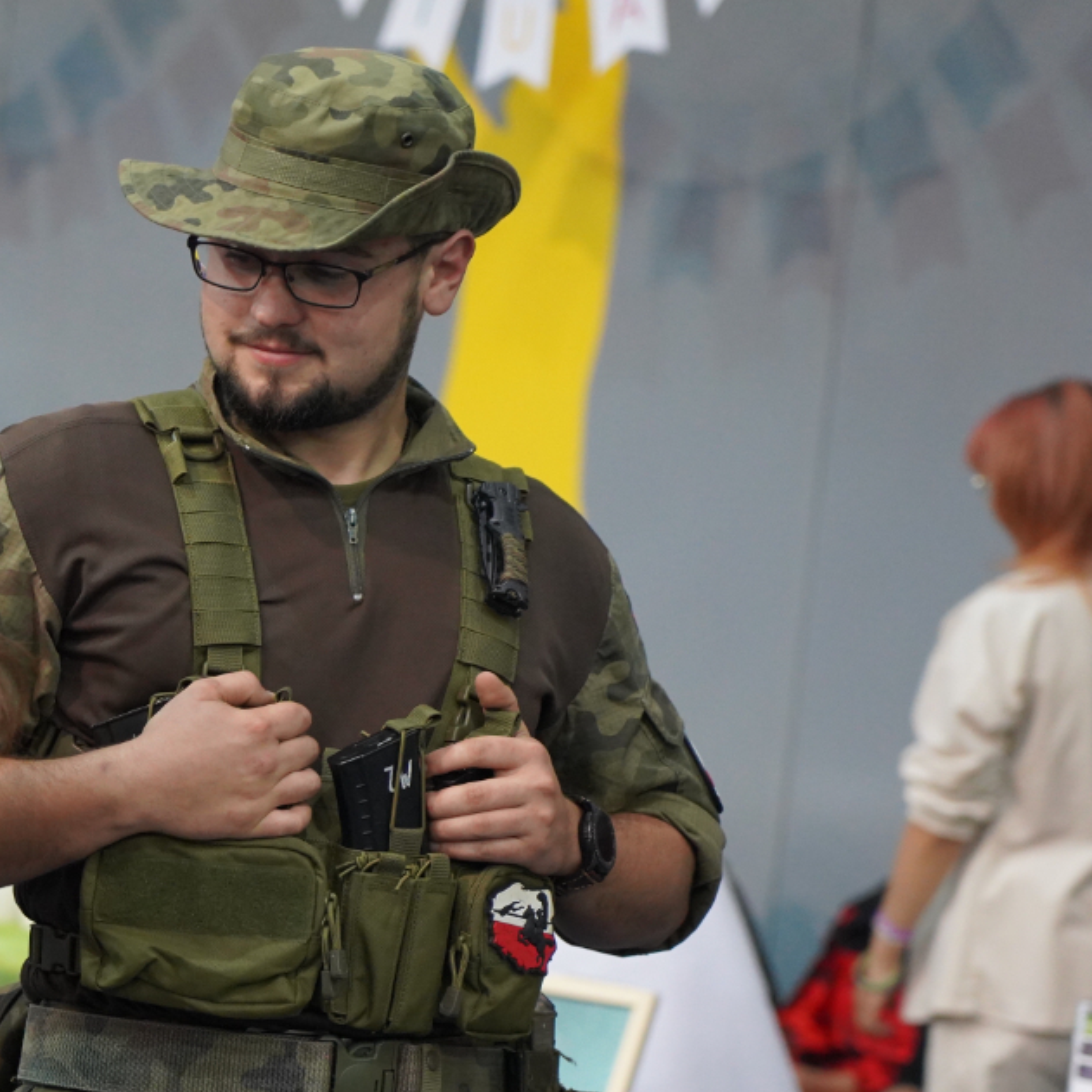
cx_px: 128
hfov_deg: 9.5
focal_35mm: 184
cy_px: 714
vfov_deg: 9.5
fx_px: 6567
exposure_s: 1/160
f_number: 4
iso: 5000
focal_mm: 105
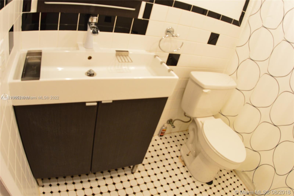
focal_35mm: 22
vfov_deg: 56.0
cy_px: 98
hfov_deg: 77.4
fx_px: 184
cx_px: 147
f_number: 5
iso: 800
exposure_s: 1/60
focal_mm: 15
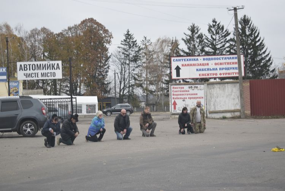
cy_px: 96
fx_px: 653
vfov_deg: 16.6
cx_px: 142
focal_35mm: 82
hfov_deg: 24.6
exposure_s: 1/250
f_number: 5.6
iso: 1600
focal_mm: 55
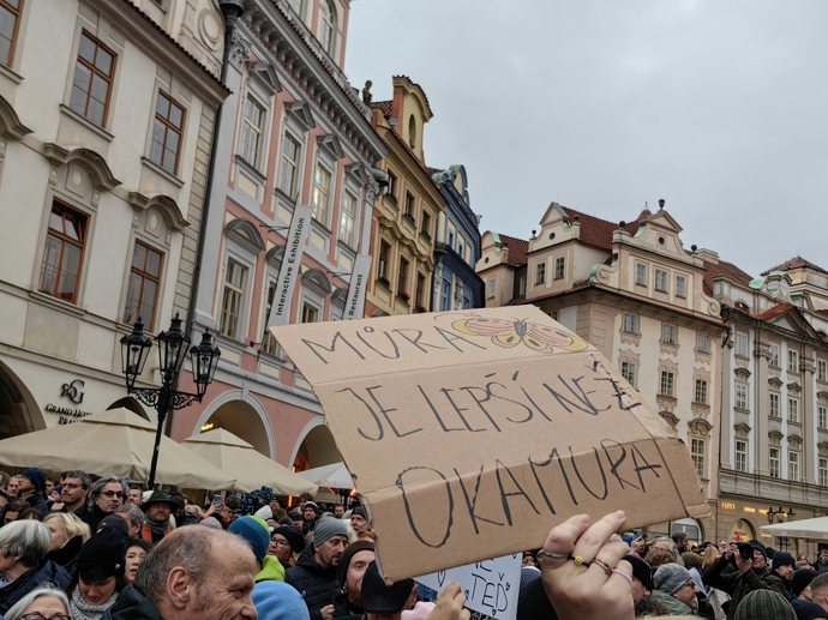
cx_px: 414
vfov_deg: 36.8
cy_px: 310
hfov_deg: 47.9
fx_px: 933
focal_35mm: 39
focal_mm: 5.75
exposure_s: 1/231
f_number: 2
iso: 50
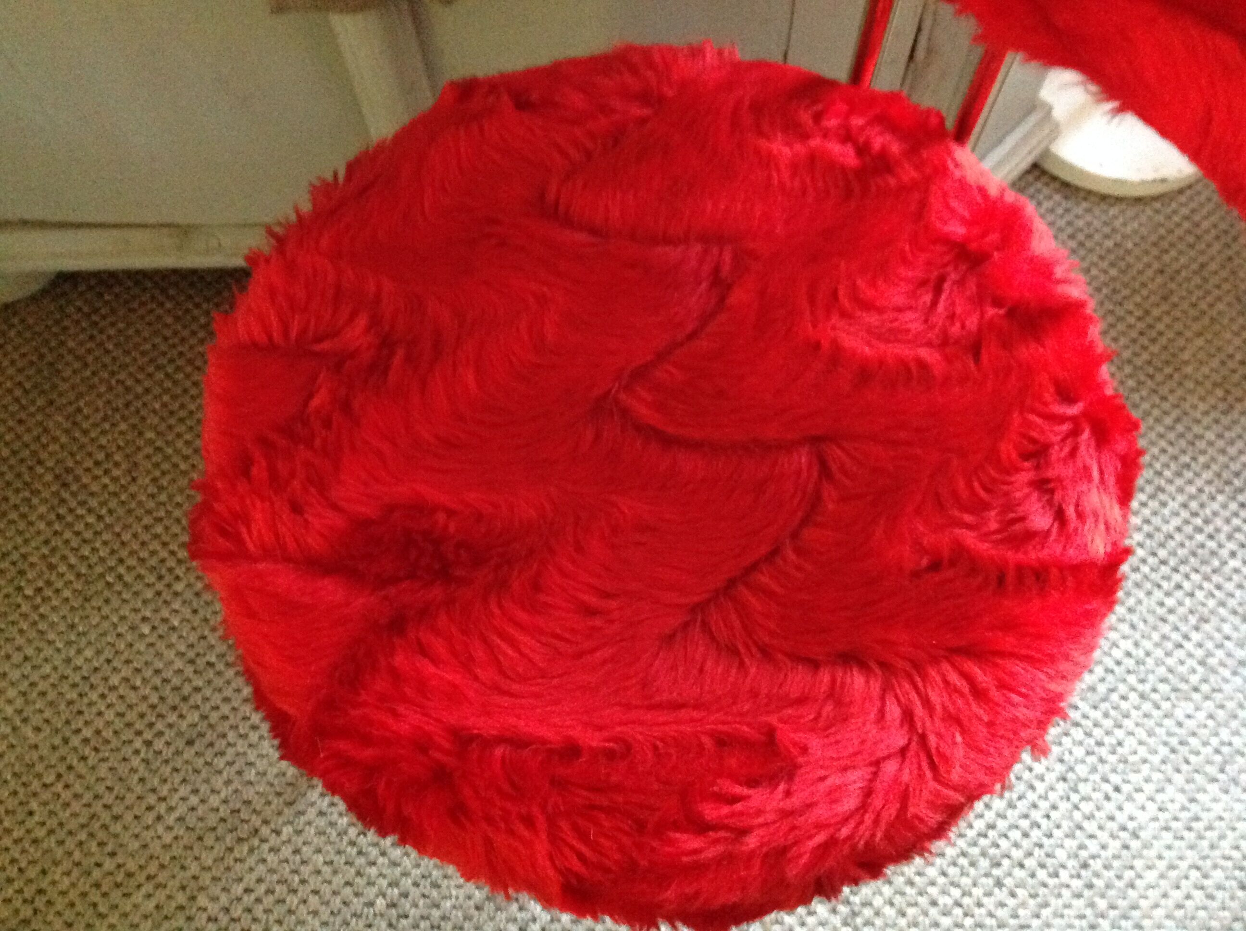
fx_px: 1258
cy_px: 466
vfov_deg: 40.6
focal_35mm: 35
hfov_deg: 52.7
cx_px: 623
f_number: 2.4
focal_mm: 4.28
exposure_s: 1/15
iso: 800
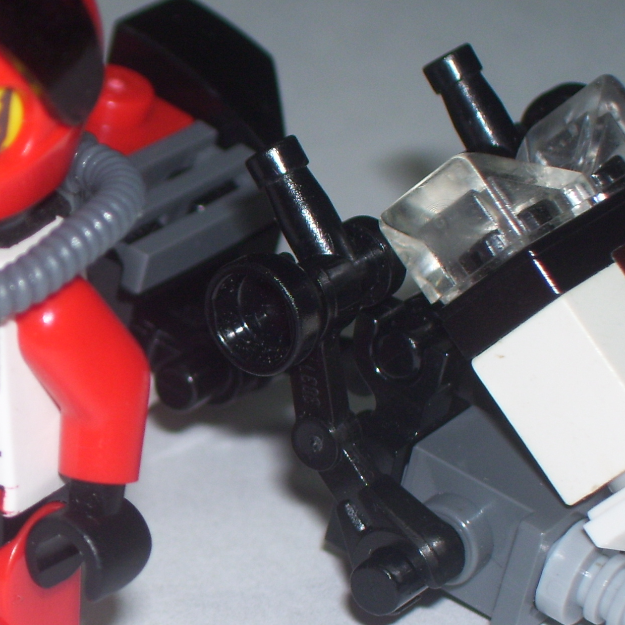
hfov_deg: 9.8
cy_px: 419
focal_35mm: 177
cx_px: -74
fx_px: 3616
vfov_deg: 9.9
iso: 80
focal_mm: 14.3
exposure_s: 1/80
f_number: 4.3
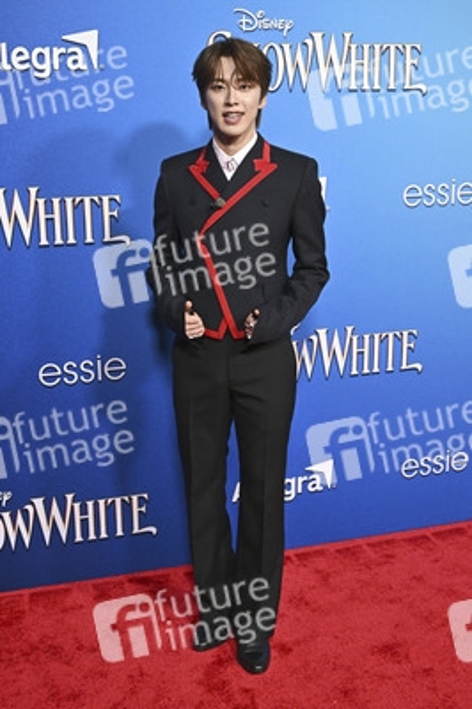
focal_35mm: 42
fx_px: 827
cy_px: 354
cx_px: 236
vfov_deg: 46.4
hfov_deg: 31.8
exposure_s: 1/250
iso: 3200
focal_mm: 42
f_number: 4.5
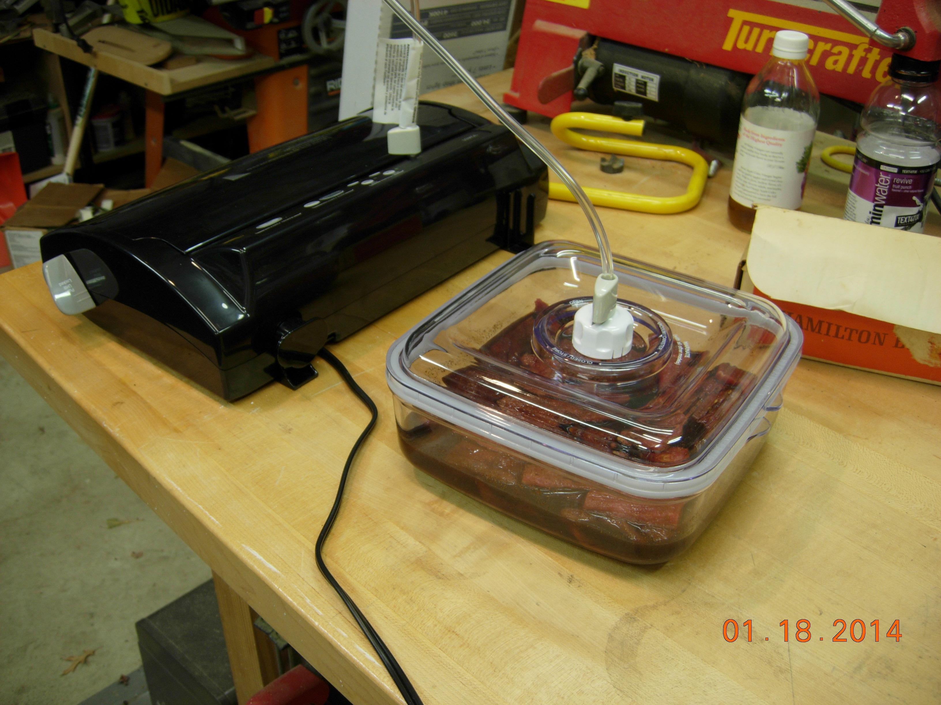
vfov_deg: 39.7
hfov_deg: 51.4
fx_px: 979
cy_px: 352
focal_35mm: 36
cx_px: 470
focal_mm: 7.5
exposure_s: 1/6.1
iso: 50
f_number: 2.7
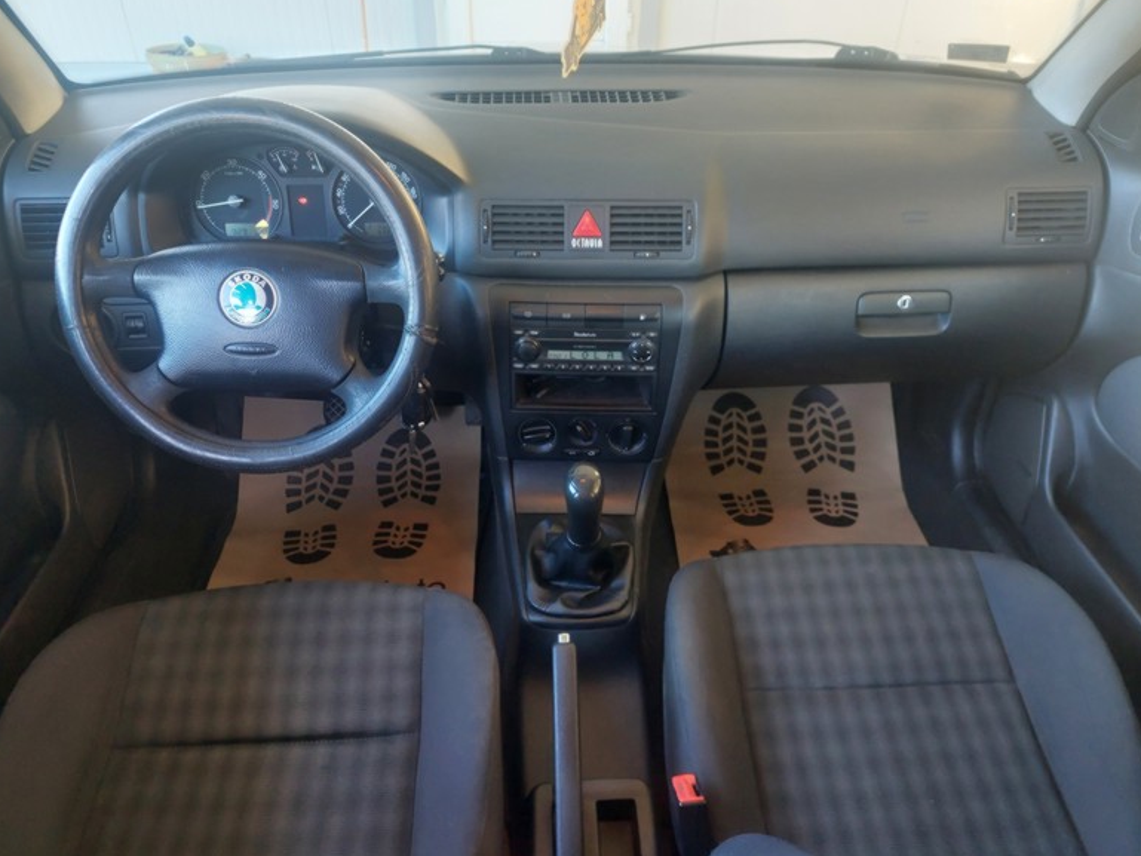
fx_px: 857
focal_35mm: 26
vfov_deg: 53.1
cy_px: 426
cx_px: 556
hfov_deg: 67.3
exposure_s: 1/50
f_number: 1.8
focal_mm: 5.23
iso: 160
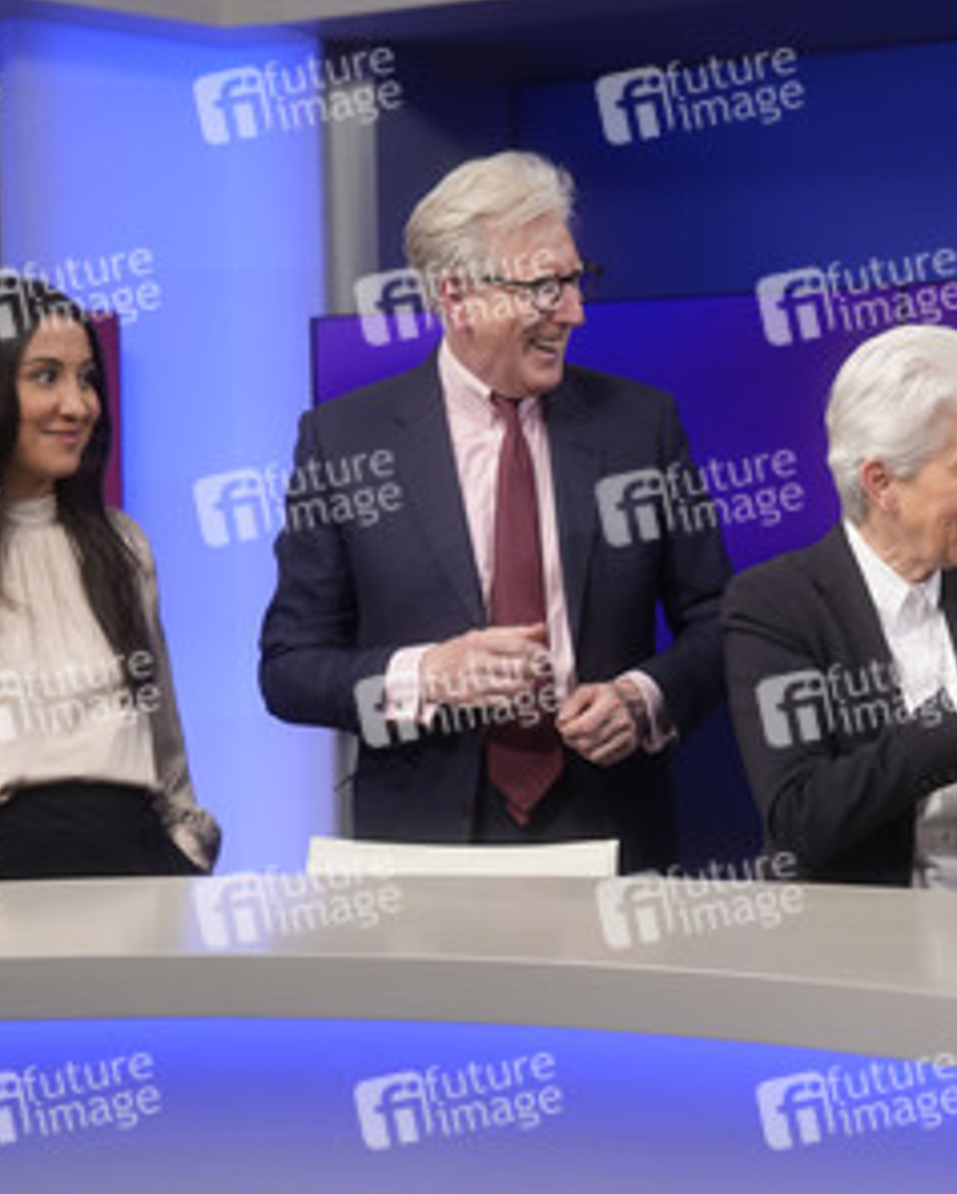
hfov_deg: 23.5
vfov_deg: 29.6
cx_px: 754
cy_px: 599
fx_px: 2264
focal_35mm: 64
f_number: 2.2
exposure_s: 1/250
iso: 640
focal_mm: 30
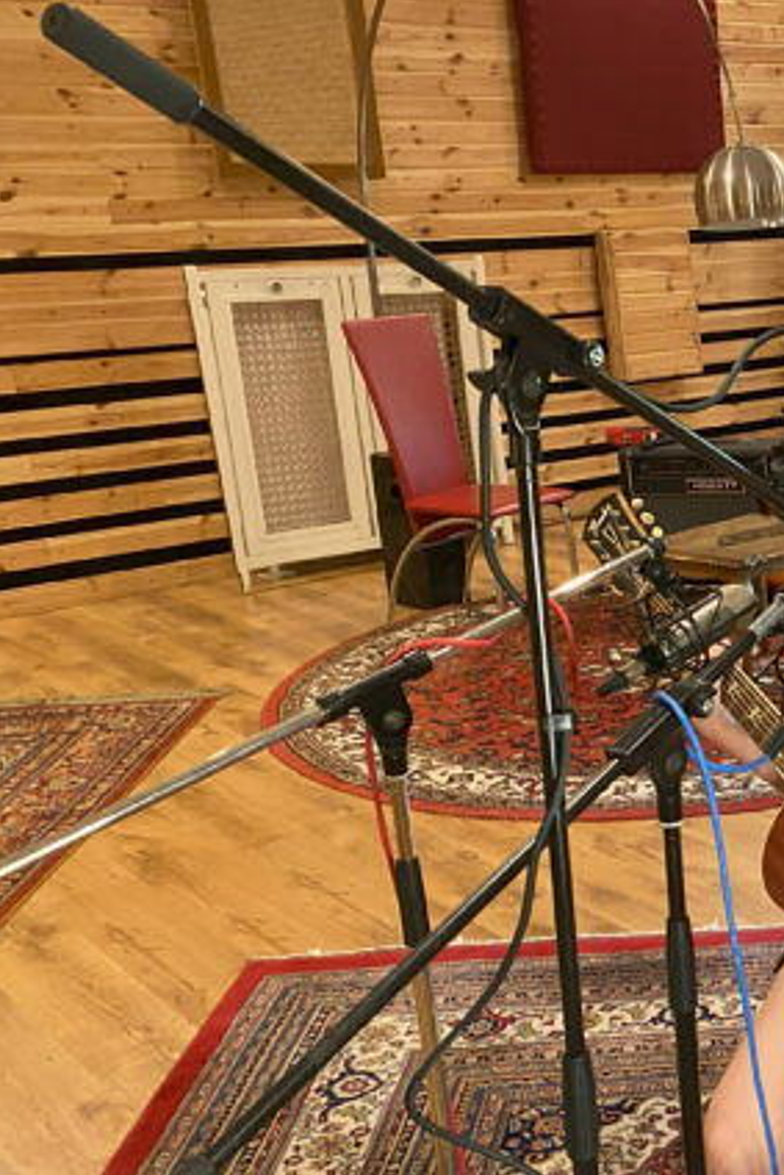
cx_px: 1014
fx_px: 1599
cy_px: 776
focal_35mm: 49
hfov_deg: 24.2
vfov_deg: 39.9
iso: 500
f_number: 1.8
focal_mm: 4.25
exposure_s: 1/25
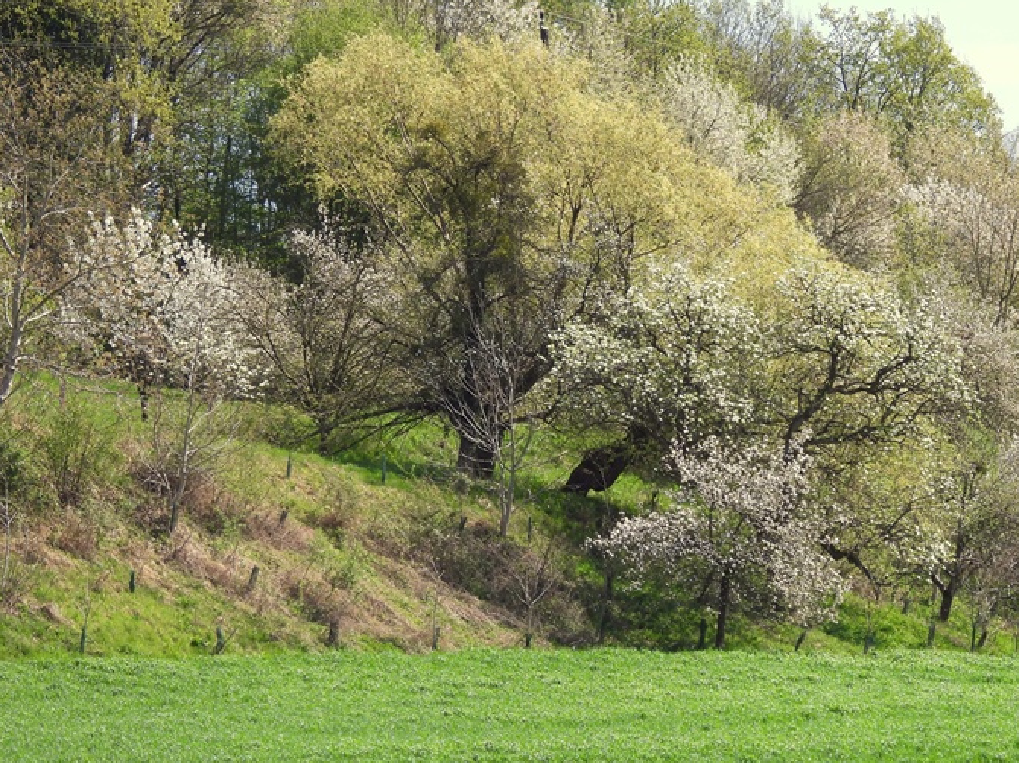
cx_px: 601
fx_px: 6503
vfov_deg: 6.7
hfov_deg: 9.0
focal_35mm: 221
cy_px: 351
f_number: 4.5
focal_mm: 33
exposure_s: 1/500
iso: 100
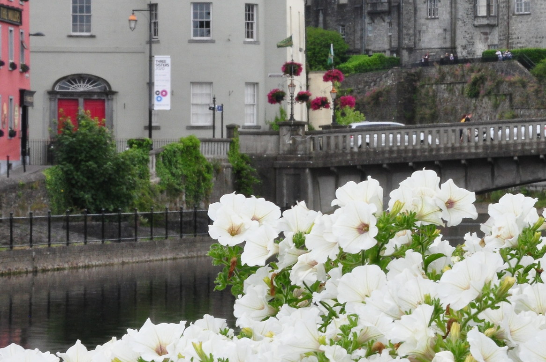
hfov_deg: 10.2
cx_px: 472
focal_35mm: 201
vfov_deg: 6.8
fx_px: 3045
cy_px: 89
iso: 800
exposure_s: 1/100
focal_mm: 65
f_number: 22
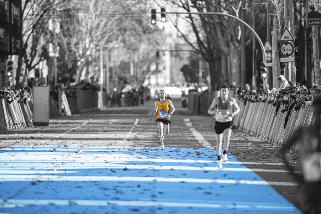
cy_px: 107
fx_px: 2675
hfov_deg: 6.9
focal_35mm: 300
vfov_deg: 4.6
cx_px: 160
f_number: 2.8
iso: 400
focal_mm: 300
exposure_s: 1/1600
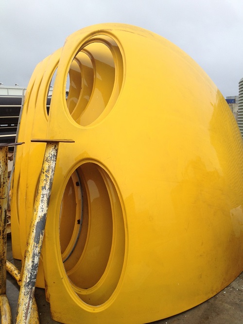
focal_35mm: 35
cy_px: 162
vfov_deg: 52.6
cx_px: 122
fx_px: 327
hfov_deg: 40.7
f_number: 2.4
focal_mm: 4.28
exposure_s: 1/418
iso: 50
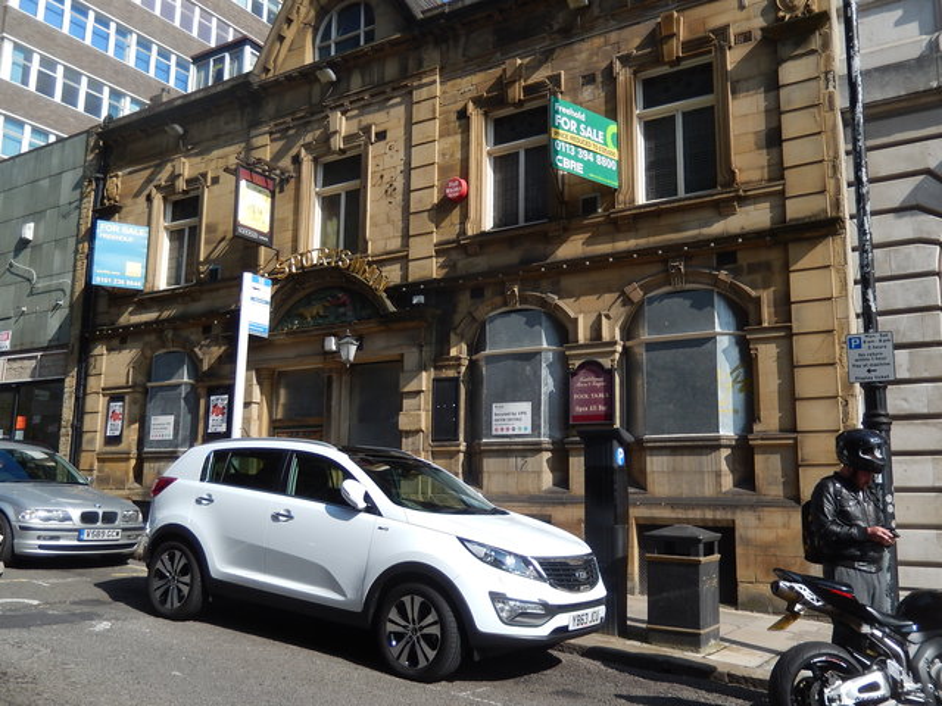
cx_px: 471
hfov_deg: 56.8
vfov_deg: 44.2
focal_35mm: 32
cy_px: 353
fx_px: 871
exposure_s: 1/1000
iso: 125
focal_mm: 5.7
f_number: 3.8
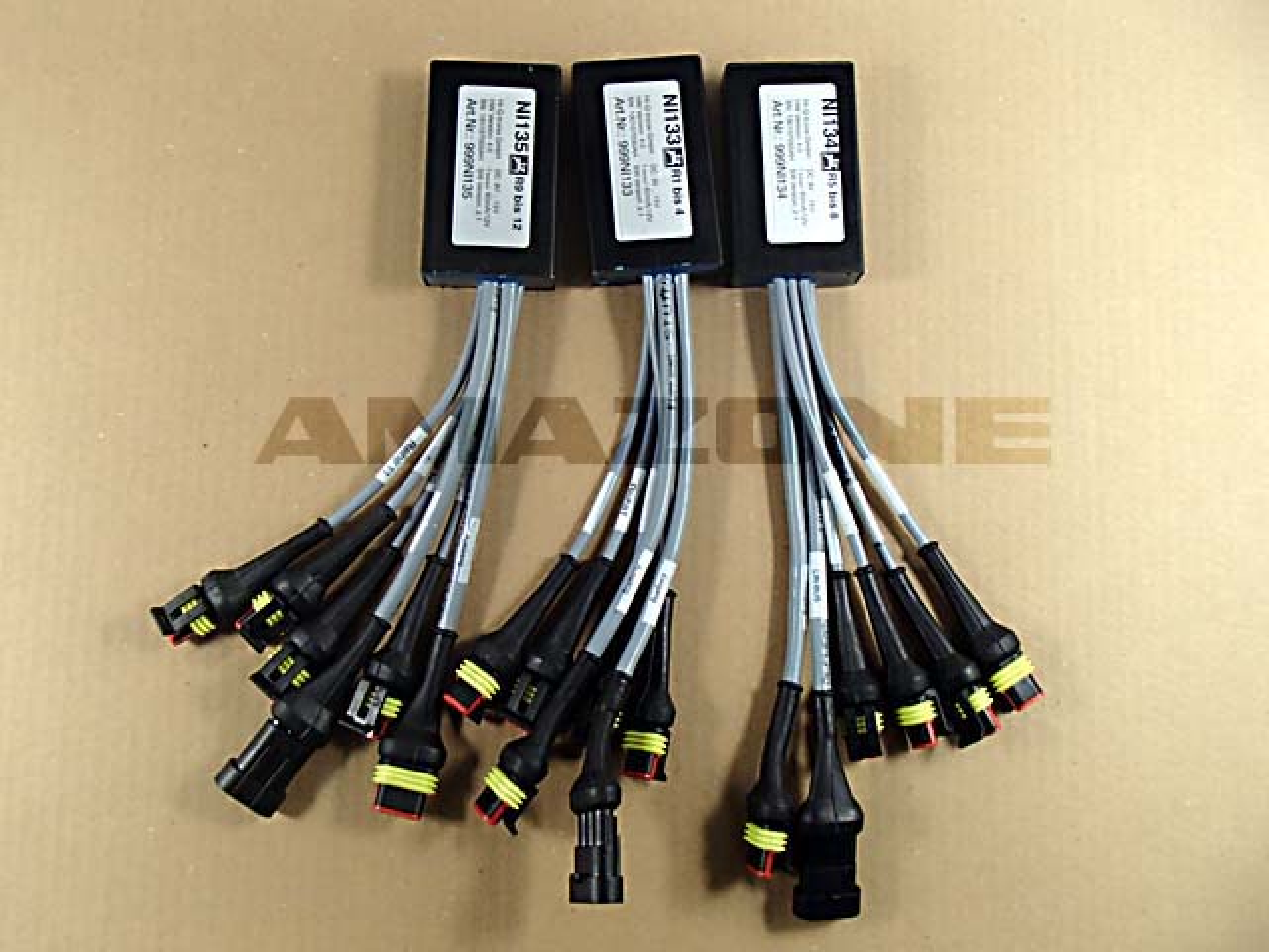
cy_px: 476
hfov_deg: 49.0
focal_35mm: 38
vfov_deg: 37.7
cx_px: 634
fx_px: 1393
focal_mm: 6.83
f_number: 4.6
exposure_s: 1/50
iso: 200
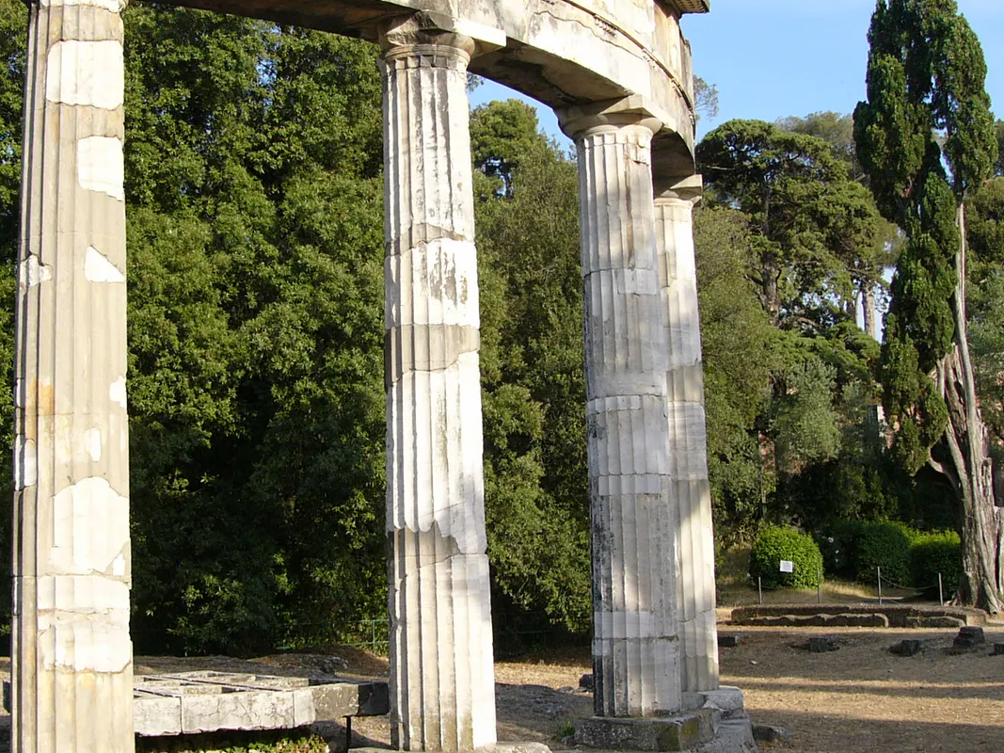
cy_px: 341
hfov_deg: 35.2
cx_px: 327
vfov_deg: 27.0
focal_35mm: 54
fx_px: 1566
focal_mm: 6
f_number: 4
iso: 50
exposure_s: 1/250
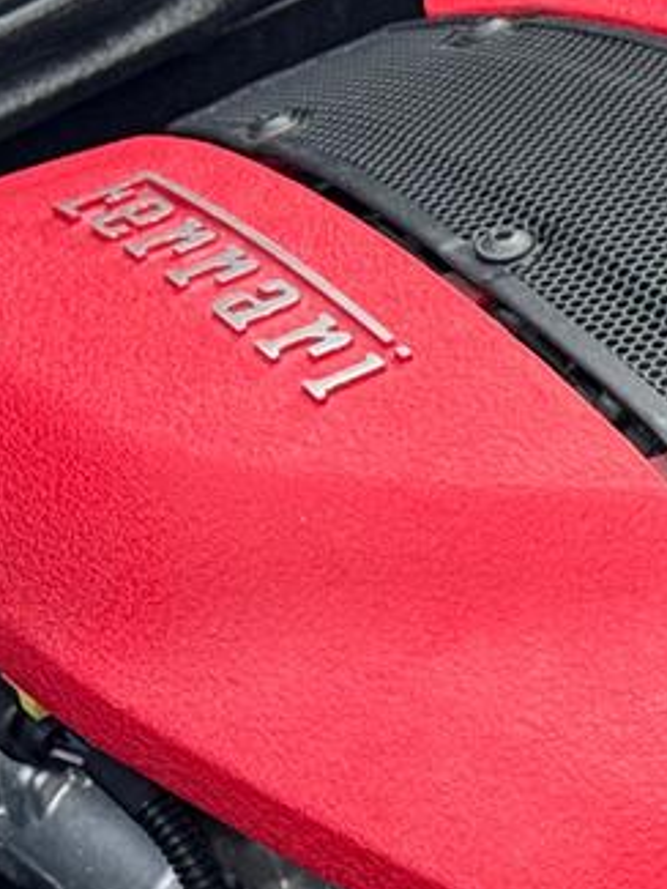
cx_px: 1066
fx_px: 4852
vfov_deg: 10.4
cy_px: 736
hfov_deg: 7.7
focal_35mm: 189
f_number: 1.78
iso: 64
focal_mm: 6.76
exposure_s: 1/129
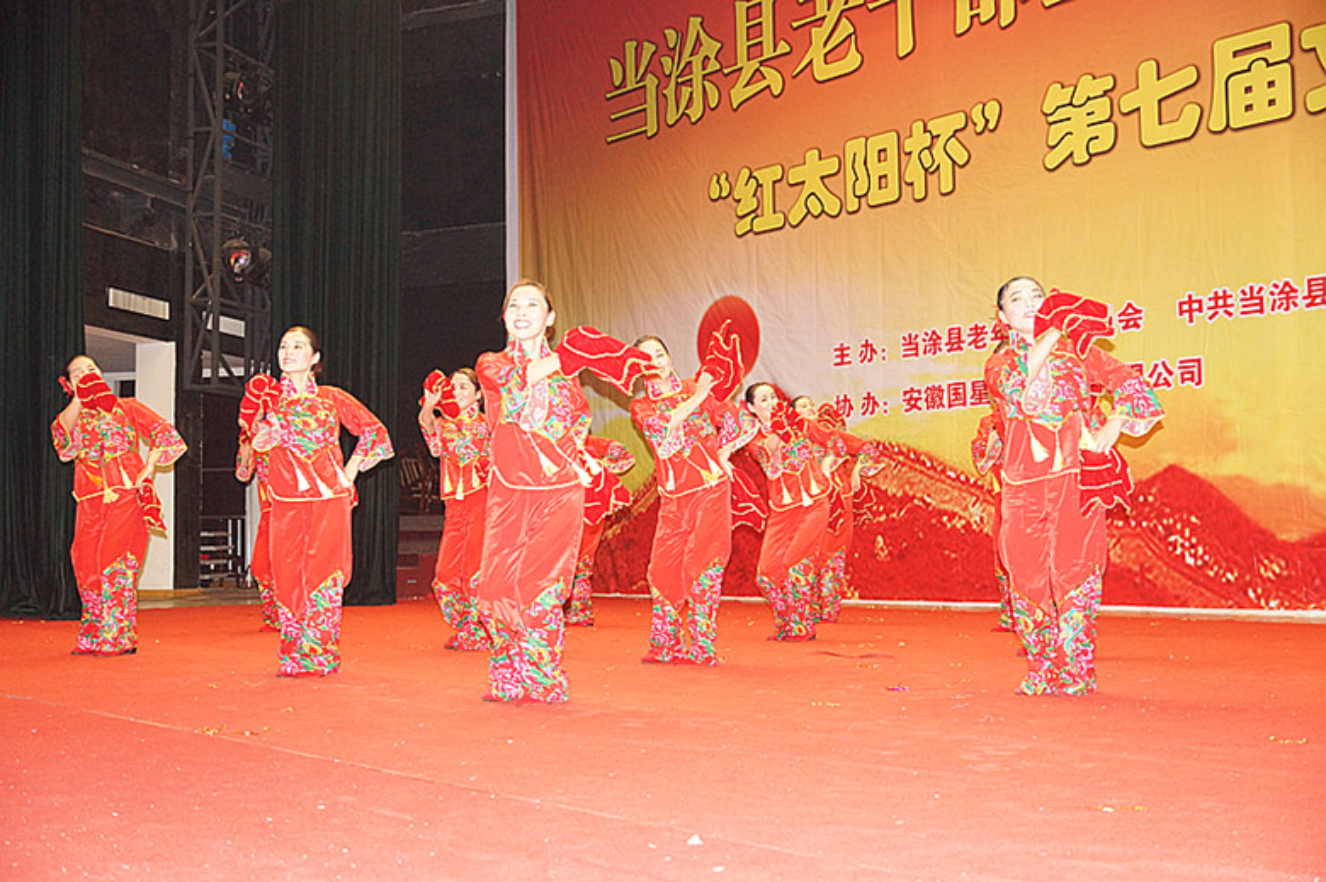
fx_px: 1436
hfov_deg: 49.6
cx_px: 663
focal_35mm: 39
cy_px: 441
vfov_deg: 34.2
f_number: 2.8
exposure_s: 1/160
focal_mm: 26
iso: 1600
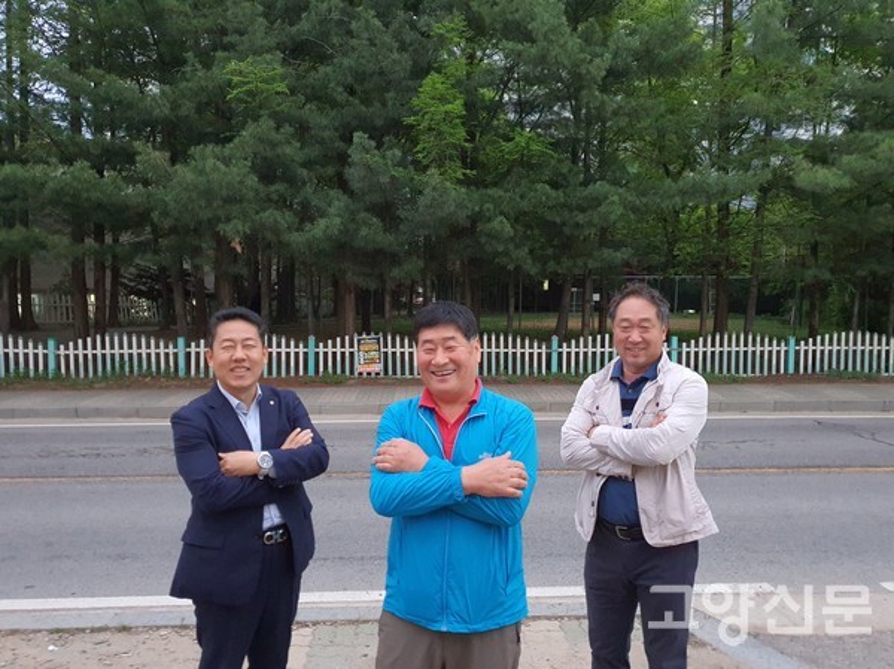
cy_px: 334
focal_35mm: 26
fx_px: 671
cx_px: 447
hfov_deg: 67.3
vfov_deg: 53.0
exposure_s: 1/40
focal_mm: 4.3
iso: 400
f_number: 1.5
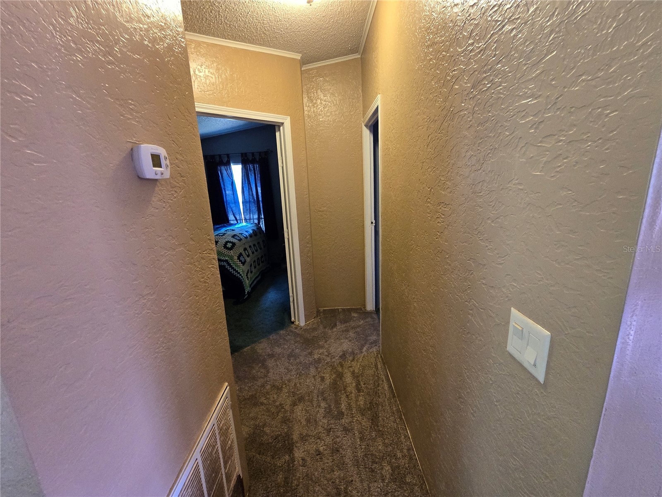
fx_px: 249
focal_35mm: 13
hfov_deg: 106.2
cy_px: 248
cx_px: 331
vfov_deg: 89.9
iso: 500
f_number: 2.2
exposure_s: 1/60
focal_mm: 2.2
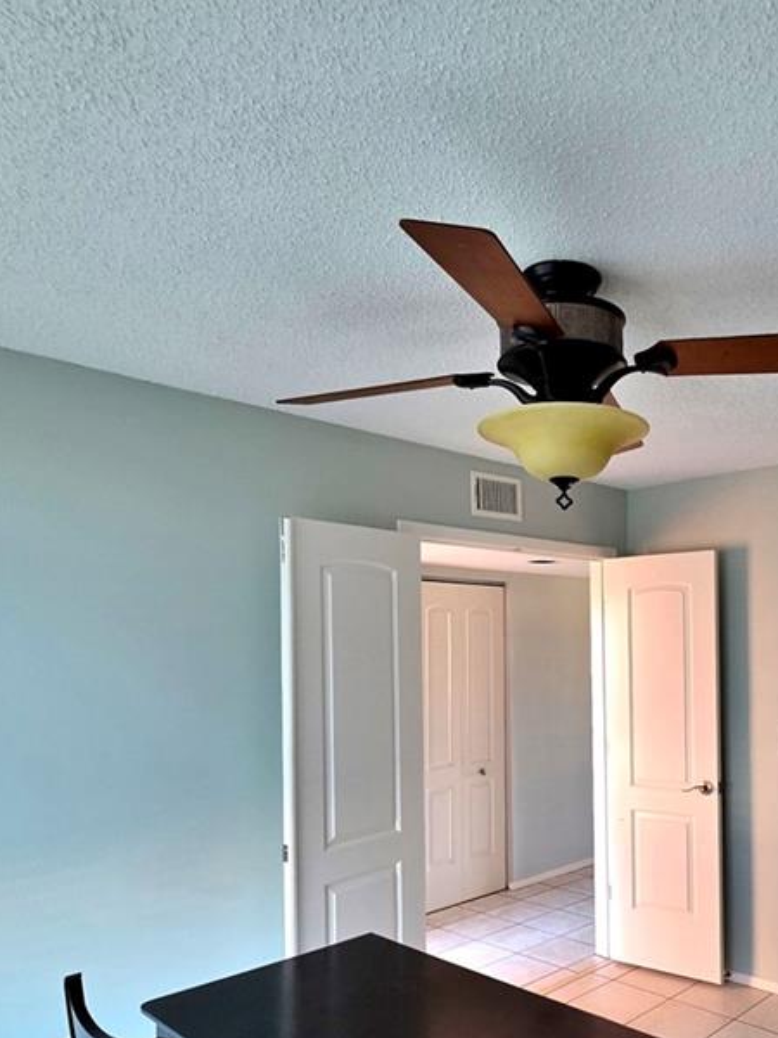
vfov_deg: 66.5
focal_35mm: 26
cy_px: 637
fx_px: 779
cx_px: 600
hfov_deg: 50.5
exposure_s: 1/60
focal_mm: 2.2
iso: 320
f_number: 1.9
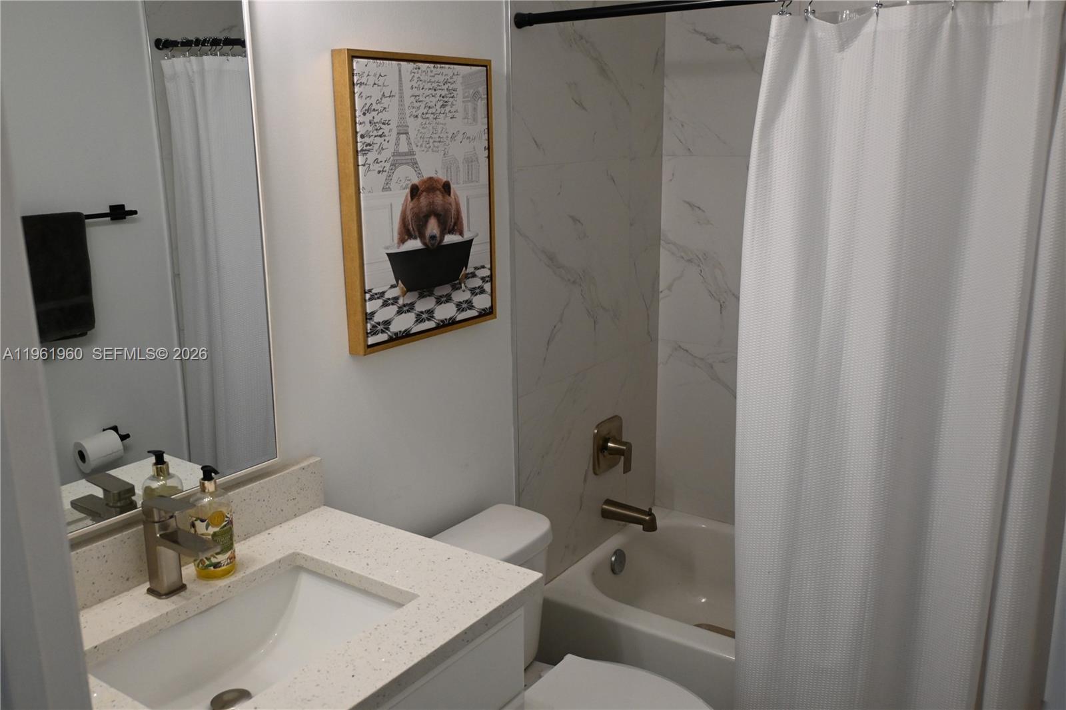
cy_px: 355
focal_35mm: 32
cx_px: 533
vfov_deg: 41.7
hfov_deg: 59.5
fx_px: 932
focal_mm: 21
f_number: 4
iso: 1000
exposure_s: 1/125
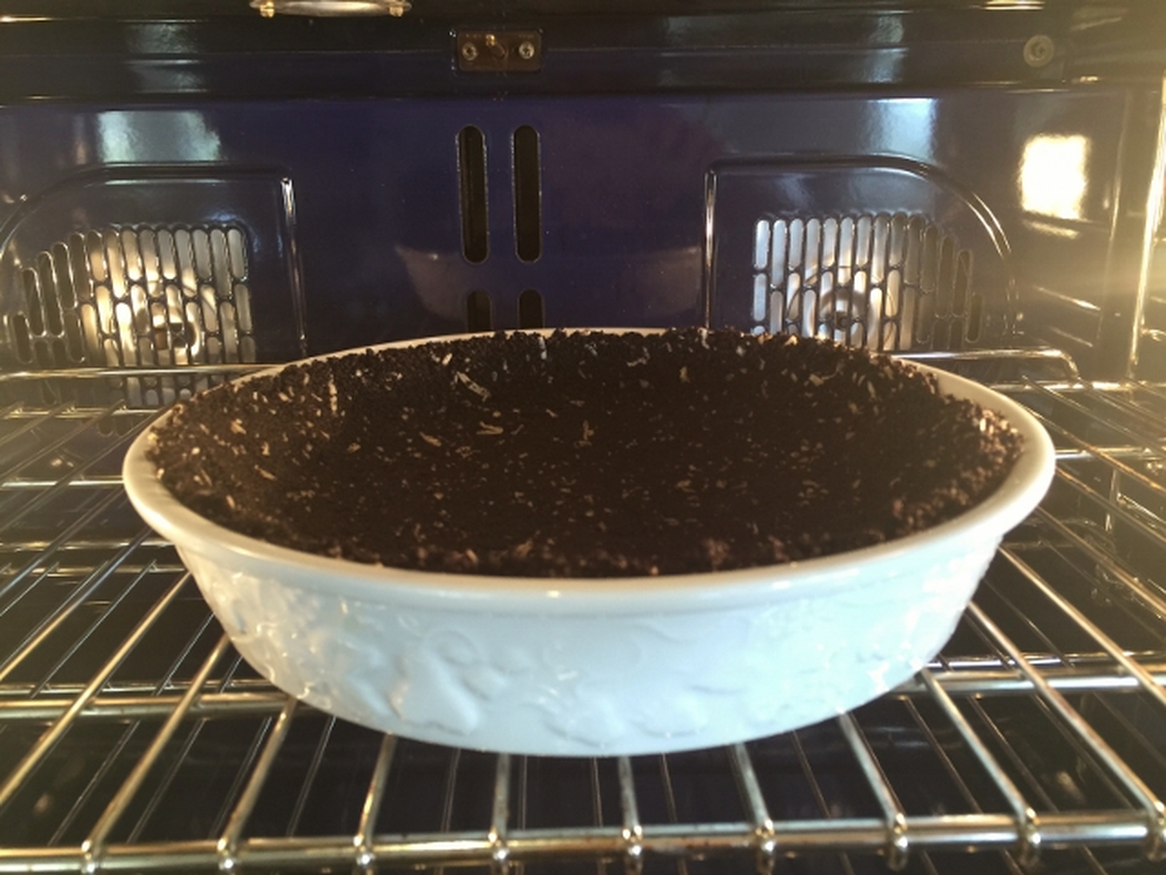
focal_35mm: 29
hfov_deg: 61.7
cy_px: 438
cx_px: 583
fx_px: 977
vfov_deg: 48.2
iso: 50
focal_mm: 4.15
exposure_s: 1/15
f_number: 2.2
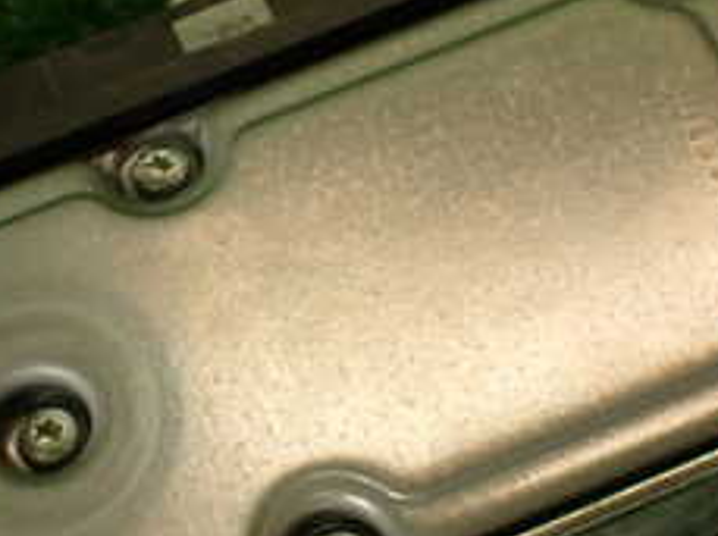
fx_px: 1740
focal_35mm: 84
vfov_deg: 17.5
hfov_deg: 23.2
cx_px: 251
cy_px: 320
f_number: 2.4
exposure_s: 1/60
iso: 100
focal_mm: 5.79
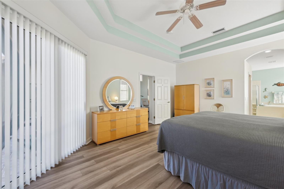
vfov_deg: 81.1
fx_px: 110
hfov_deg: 104.3
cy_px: 94
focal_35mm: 14
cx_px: 142
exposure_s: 1/25
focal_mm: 14
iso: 400
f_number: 8
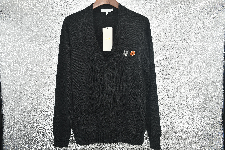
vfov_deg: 34.2
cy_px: 75
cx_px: 112
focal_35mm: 39
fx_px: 244
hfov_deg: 49.6
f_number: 5
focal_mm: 26
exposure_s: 1/250
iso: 100
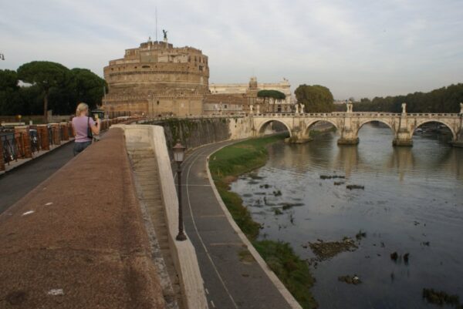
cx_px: 232
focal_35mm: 30
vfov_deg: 43.7
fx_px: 386
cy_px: 154
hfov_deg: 61.9
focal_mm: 20
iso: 100
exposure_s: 1/80
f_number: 9
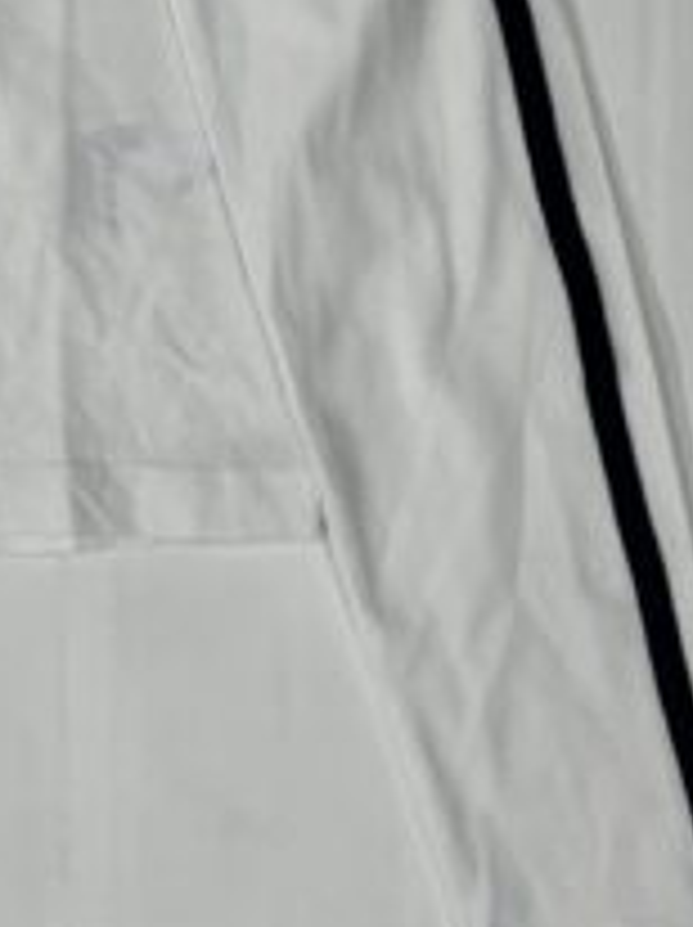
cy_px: 94
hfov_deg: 14.0
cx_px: -225
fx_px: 2702
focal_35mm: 101
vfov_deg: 19.1
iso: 40
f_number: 1.6
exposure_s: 1/100
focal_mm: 5.1
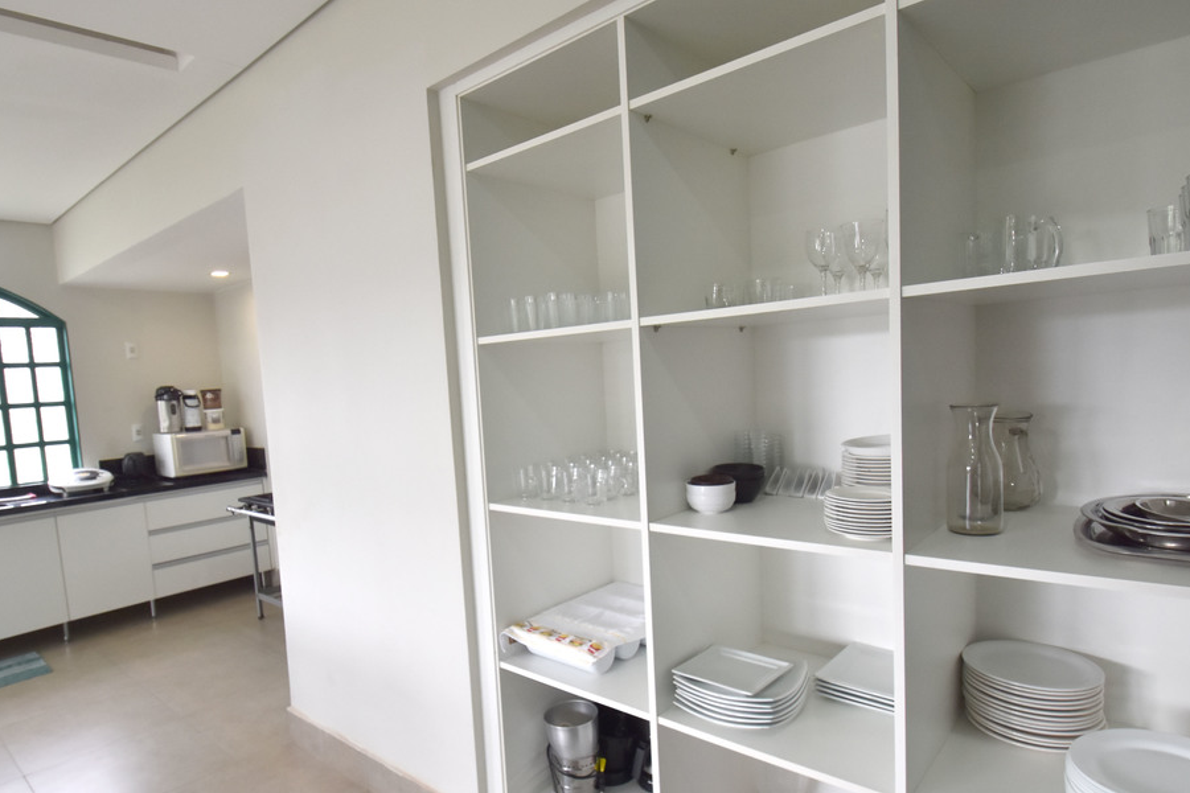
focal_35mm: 20
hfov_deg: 83.6
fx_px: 661
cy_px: 412
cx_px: 522
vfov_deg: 61.9
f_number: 5.6
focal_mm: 10
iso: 640
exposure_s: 1/80
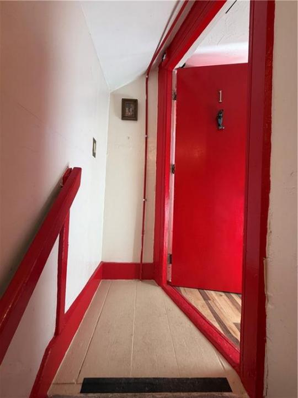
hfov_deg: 85.7
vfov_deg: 102.1
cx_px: 149
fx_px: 161
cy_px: 199
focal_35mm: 14
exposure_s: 1/120
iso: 200
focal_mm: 2.22
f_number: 2.2
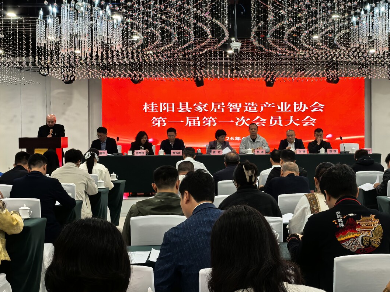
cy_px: 135
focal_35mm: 49
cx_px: 244
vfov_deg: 29.7
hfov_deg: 38.7
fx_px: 552
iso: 200
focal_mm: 5.75
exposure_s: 1/100
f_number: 2
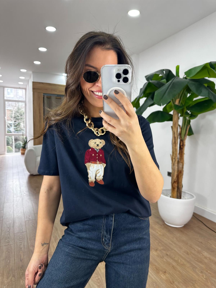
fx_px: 200
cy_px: 144
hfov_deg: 56.8
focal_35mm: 24
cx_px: 108
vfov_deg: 71.6
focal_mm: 6.86
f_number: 1.78
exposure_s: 1/100
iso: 80
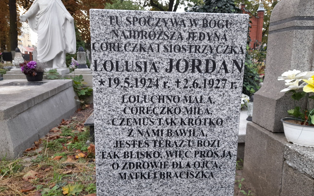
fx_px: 231
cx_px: 160
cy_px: 102
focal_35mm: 27
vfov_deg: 46.0
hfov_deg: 68.4
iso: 32
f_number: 2
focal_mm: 4.6
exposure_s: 1/50
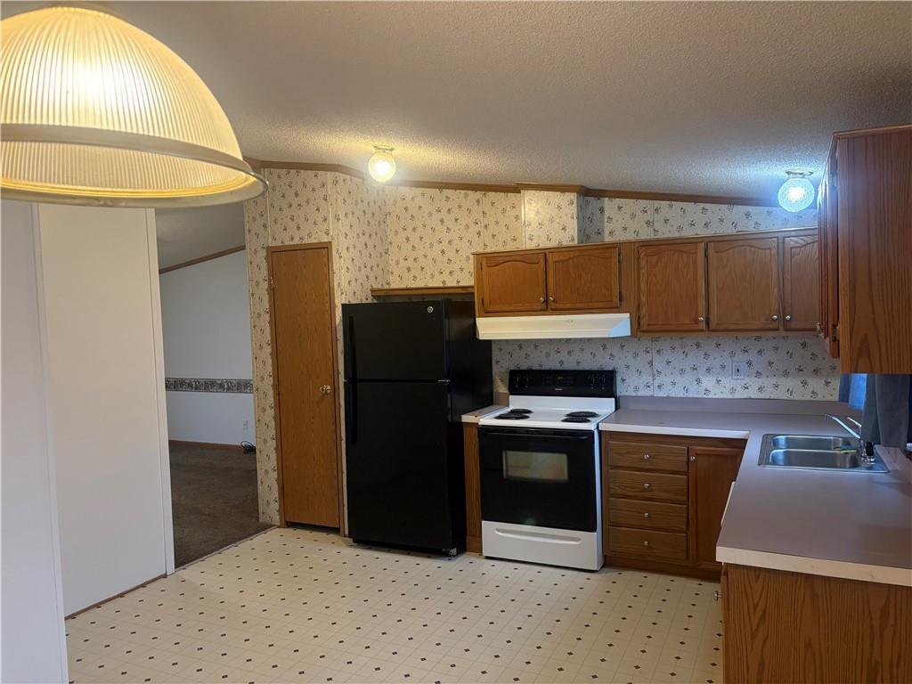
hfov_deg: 67.3
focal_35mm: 26
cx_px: 456
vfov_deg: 53.1
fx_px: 685
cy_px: 342
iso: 200
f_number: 1.6
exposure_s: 1/60
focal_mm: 5.96
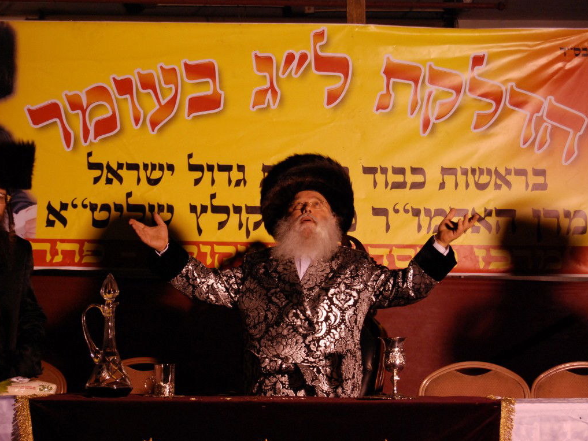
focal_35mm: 90
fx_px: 1521
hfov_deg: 21.9
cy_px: 221
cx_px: 317
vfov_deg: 16.5
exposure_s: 1/125
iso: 800
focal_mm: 55
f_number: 5.6
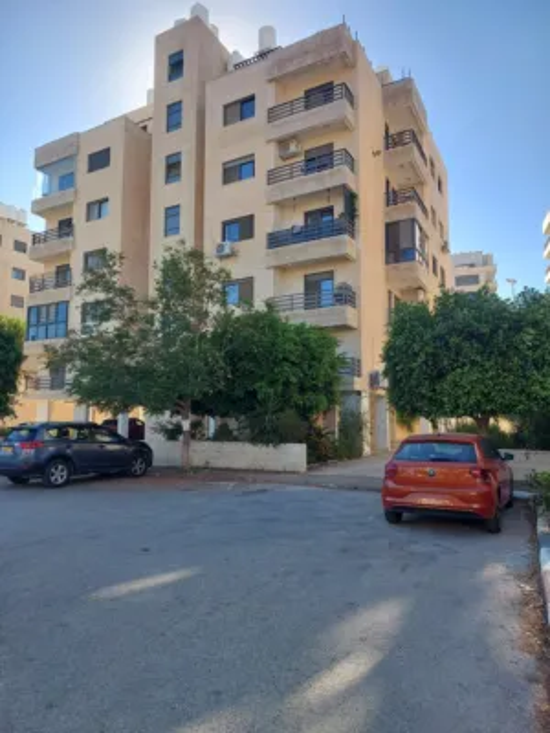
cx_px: 275
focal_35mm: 23
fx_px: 487
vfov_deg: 73.9
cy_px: 366
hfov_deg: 58.9
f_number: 1.8
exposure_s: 1/281
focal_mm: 5.06
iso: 25
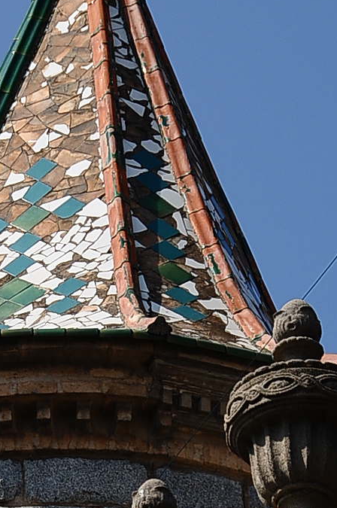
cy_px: 549
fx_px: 5036
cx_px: 39
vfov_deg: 5.8
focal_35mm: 358
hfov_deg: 3.8
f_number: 10
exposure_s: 1/400
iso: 200
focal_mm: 75
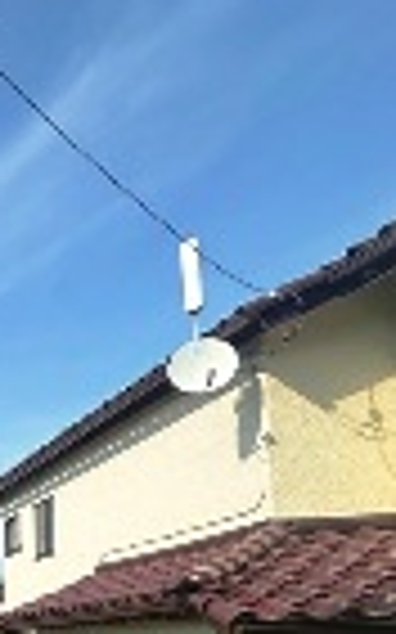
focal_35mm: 42
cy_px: 647
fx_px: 726
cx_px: -495
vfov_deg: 40.7
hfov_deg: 16.5
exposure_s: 1/1490
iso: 40
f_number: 2.2
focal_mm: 2.22
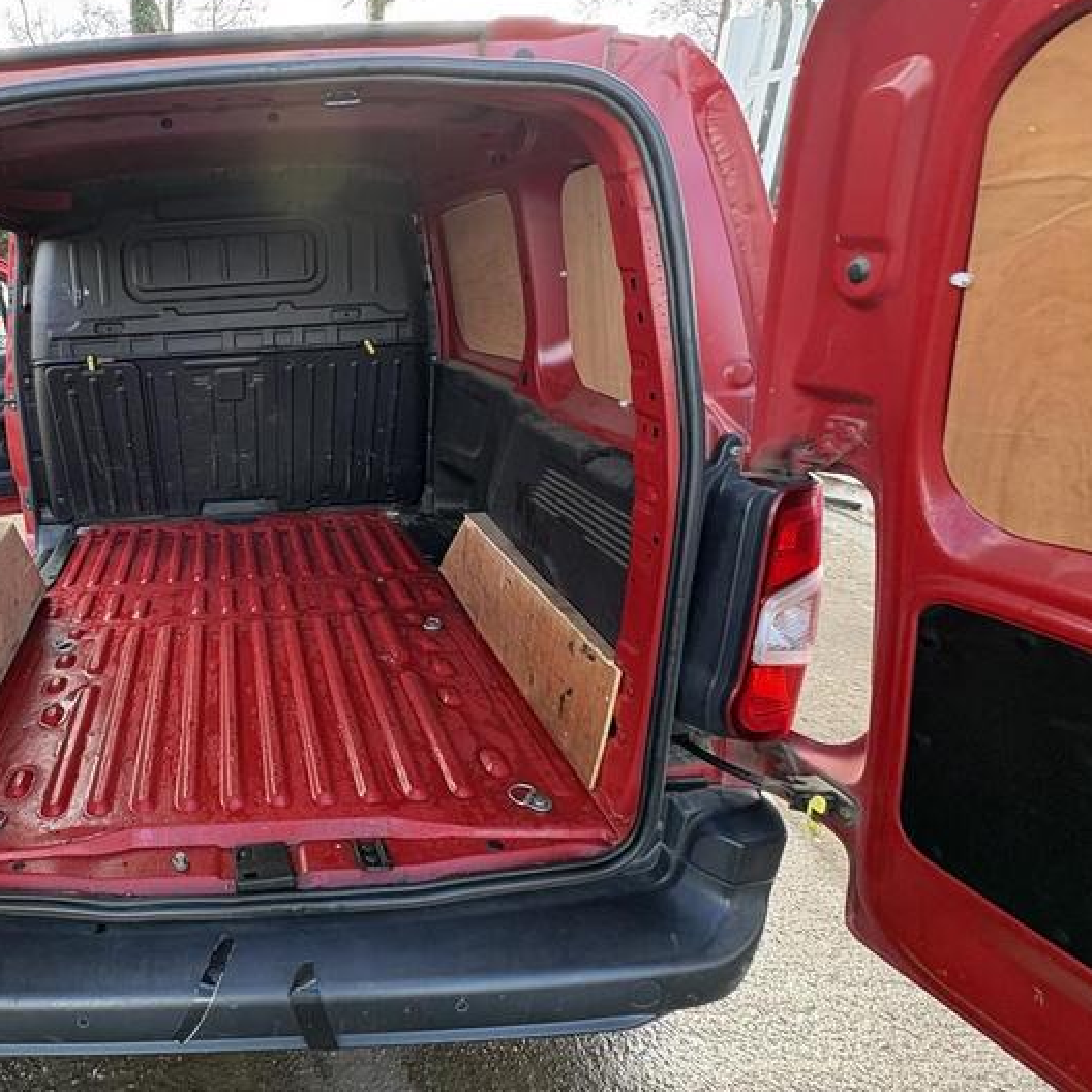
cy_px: 532
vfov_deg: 72.1
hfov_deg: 65.7
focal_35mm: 21
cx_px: 221
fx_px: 749
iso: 125
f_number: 2.2
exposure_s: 1/105
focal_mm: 2.22
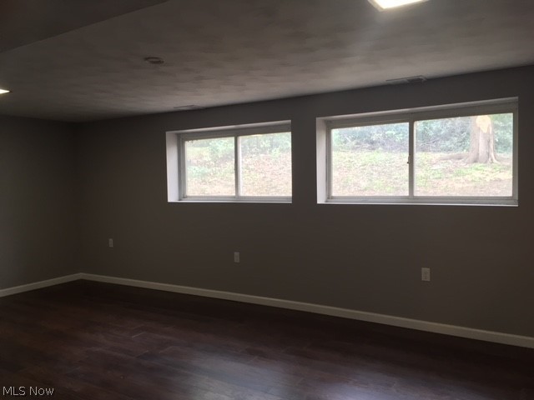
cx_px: 267
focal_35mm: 29
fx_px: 447
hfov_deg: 61.7
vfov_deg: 48.2
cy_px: 200
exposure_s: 1/30
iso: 100
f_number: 2.2
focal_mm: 4.15
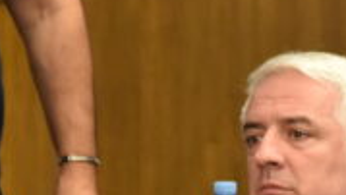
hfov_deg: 2.2
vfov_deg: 1.2
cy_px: 357
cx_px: 340
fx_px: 8982
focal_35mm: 978
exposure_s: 1/125
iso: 2000
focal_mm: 145
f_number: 4.8
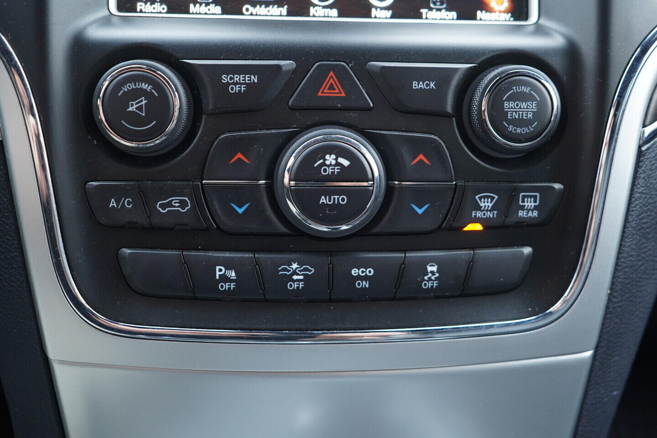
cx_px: 328
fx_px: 657
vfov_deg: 36.9
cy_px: 219
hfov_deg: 53.1
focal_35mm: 36
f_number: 2.8
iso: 640
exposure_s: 1/40
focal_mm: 24
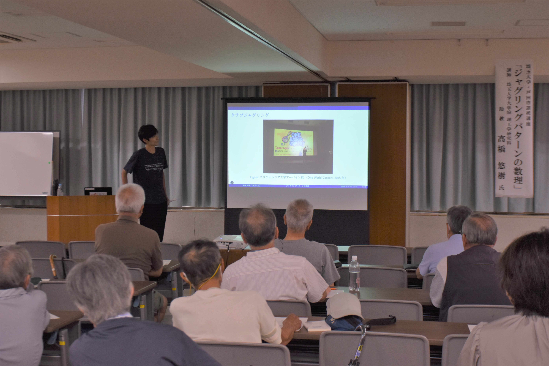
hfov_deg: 35.1
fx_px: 869
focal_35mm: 57
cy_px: 183
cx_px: 274
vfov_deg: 23.8
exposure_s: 1/80
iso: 400
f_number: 4.5
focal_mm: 38
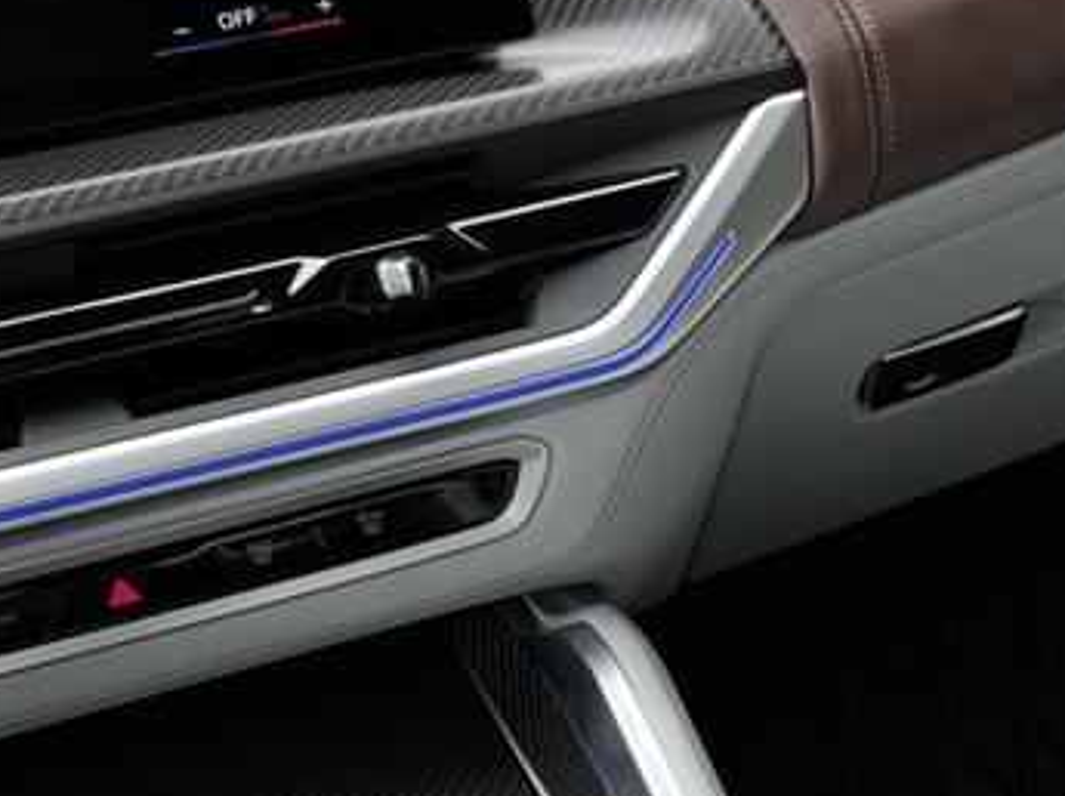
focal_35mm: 103
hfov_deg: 17.8
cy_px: 595
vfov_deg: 14.3
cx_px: 1391
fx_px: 3166
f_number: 1.5
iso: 50
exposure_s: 1/244
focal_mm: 5.7
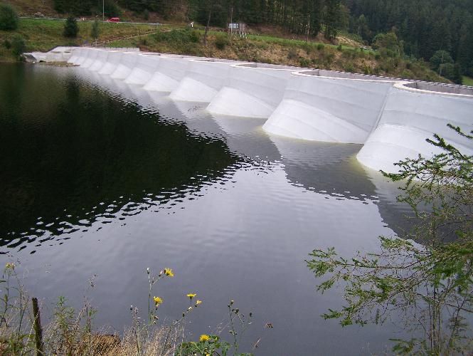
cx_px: 236
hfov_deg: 48.9
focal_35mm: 38
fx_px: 520
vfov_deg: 37.8
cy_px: 178
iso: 80
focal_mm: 6.3
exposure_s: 1/160
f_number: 2.8
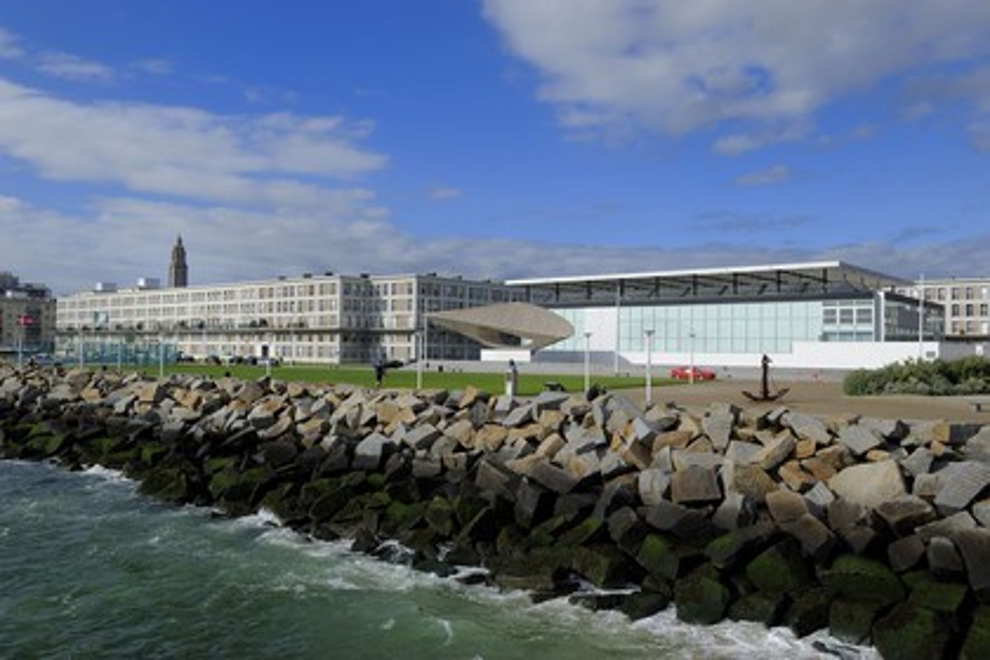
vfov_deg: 42.3
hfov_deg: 60.3
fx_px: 852
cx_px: 495
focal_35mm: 31
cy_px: 330
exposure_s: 1/250
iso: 200
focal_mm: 31
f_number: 14
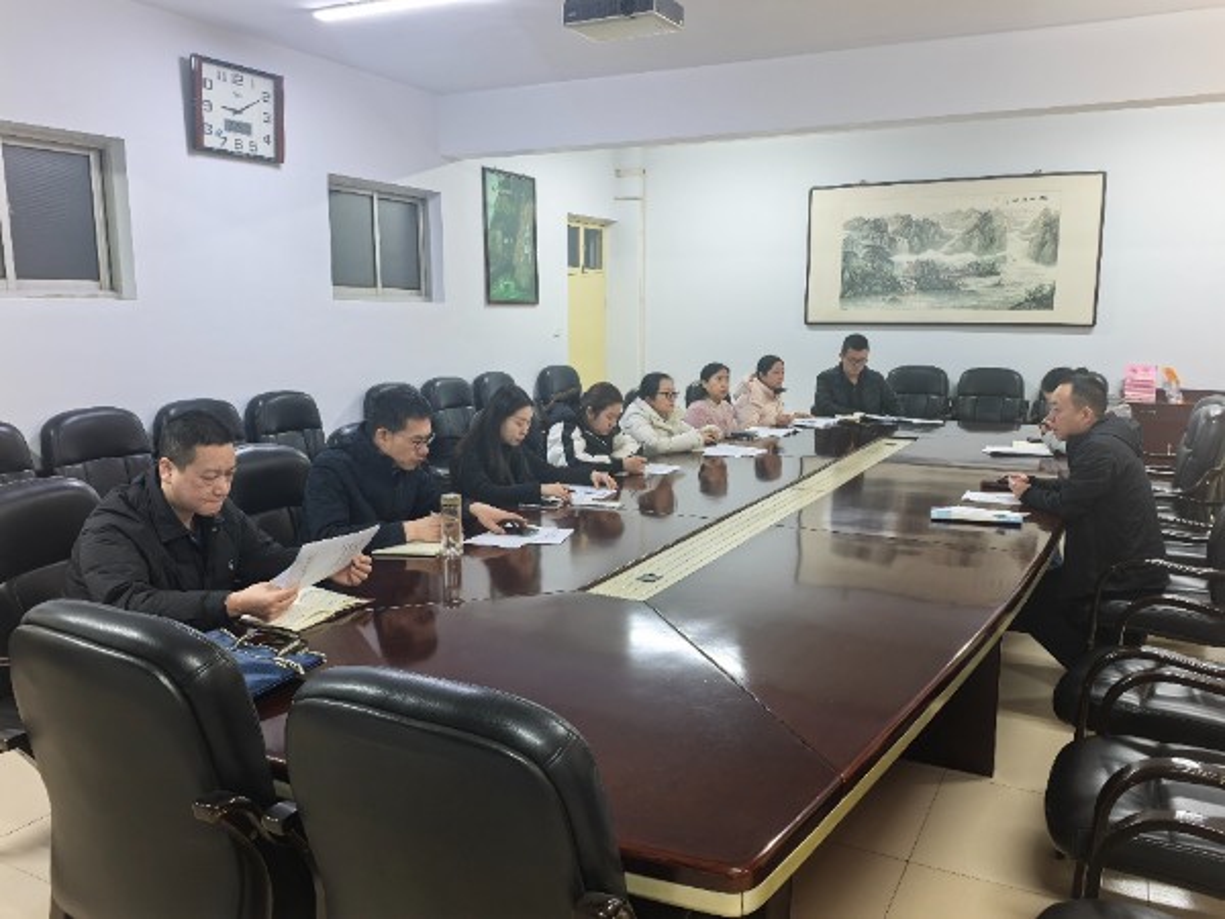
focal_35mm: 27
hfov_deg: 65.3
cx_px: 612
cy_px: 460
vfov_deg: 51.4
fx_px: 955
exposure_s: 1/50
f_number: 4
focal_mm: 6.98
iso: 400
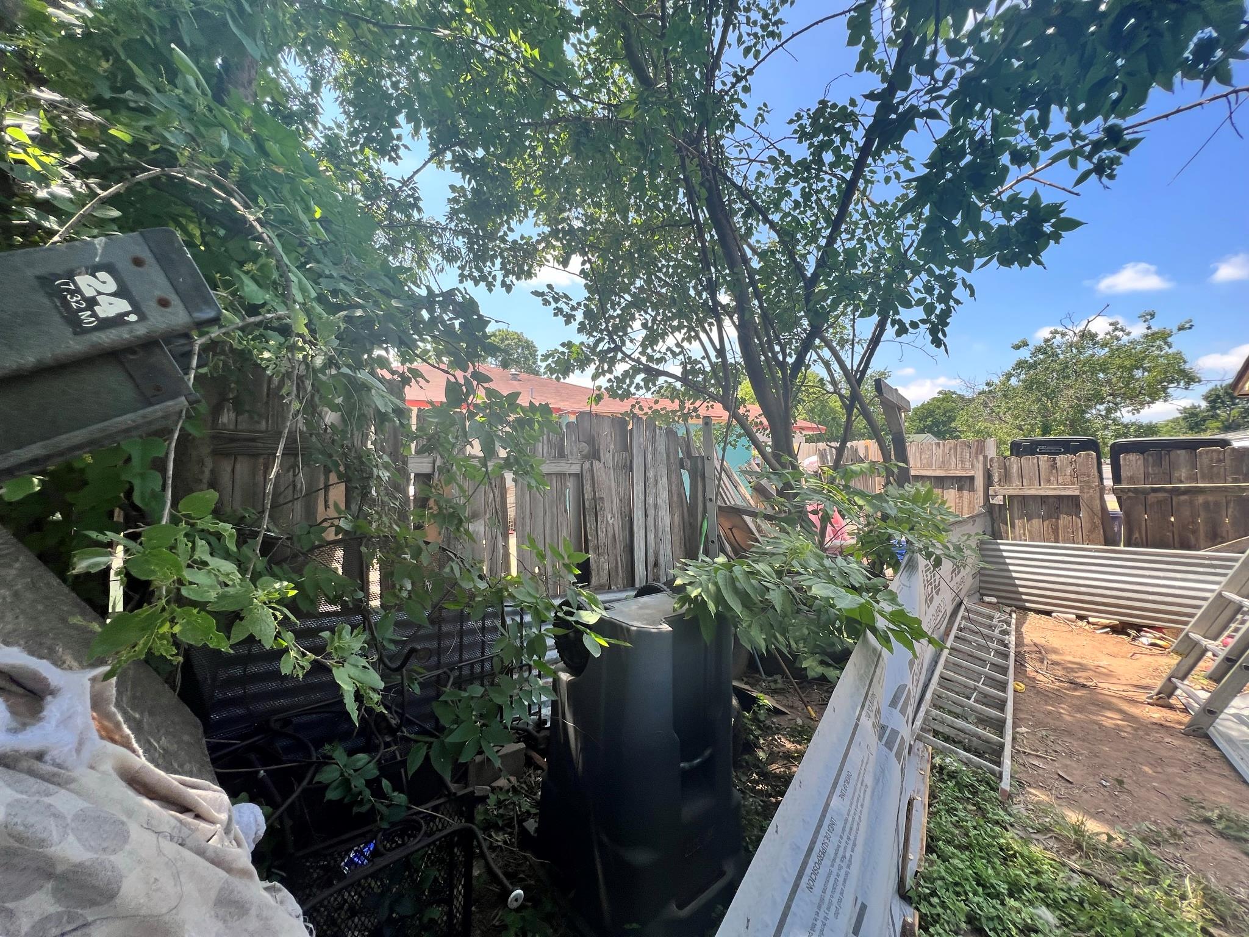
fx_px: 469
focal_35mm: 13
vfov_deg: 89.9
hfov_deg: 106.2
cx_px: 624
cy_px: 468
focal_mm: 1.57
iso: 32
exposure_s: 1/279
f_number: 1.8
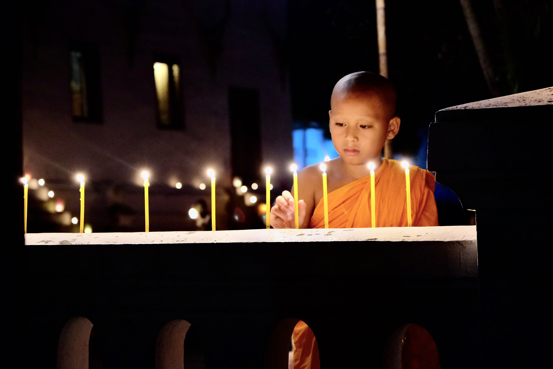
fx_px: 1275
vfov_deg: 16.5
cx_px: 276
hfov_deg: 24.5
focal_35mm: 83
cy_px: 184
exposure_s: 1/20
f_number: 4
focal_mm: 55
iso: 2500
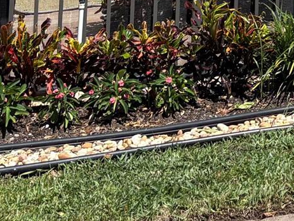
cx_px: 577
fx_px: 976
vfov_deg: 11.3
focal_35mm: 115
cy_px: -254
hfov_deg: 14.4
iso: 50
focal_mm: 5.96
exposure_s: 1/3448
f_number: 1.6
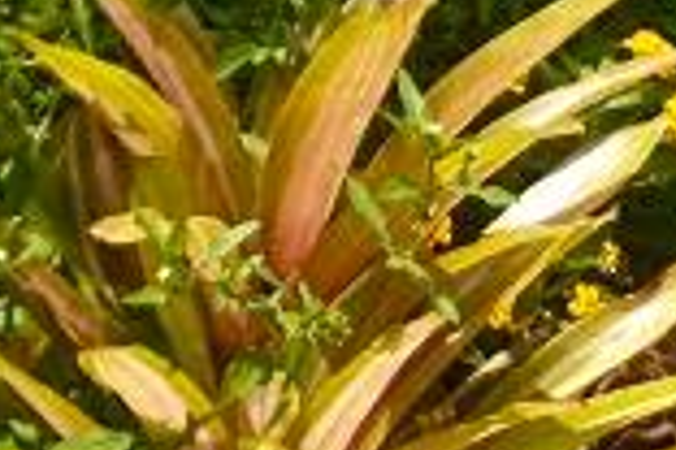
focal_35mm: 356
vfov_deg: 3.7
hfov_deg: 5.4
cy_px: -1073
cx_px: 2089
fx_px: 6684
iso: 20
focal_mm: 6
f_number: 2
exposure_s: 1/1497
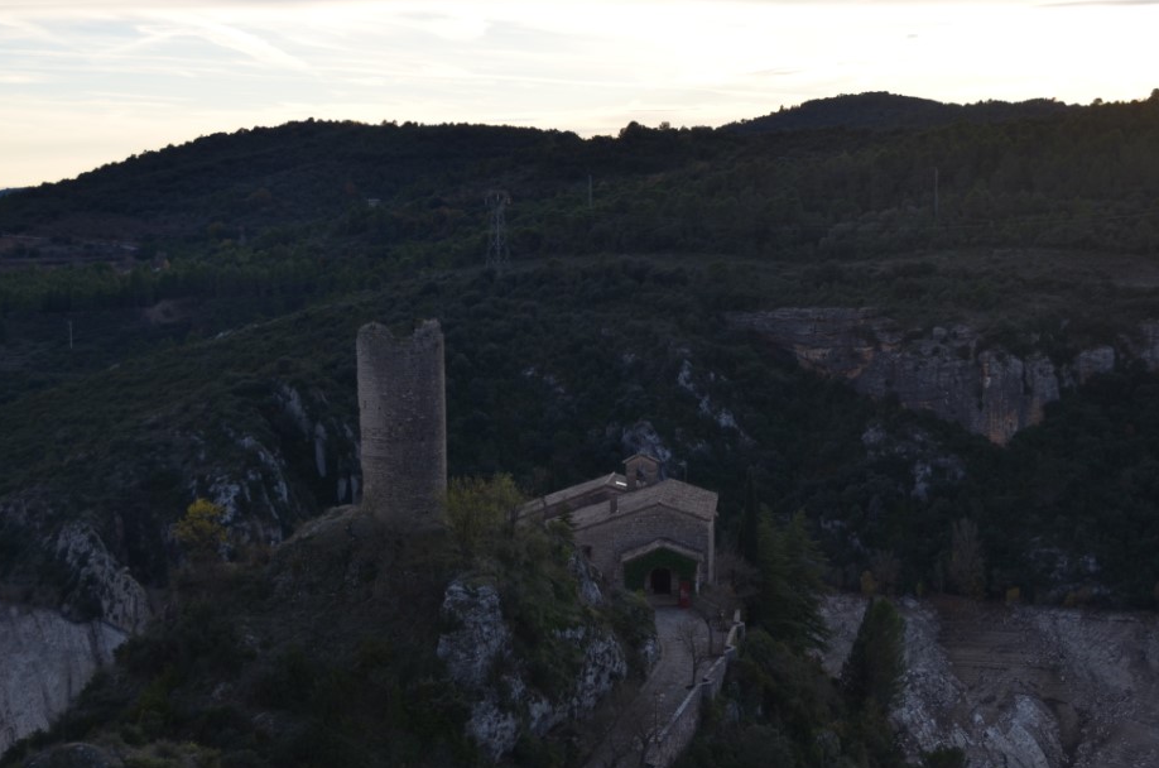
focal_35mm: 72
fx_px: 2313
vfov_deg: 18.8
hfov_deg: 28.1
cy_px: 419
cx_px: 620
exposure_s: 1/200
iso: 110
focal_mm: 38
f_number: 4.8
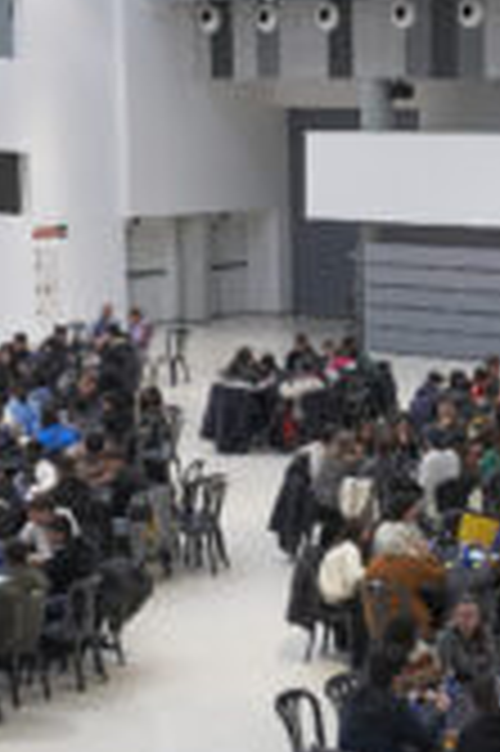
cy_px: 423
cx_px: 572
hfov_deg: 15.9
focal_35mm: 83
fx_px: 1733
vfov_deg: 24.5
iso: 1600
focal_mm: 18
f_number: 5
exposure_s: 1/200
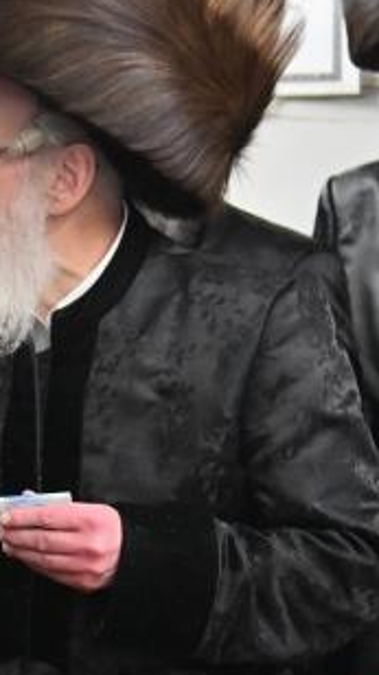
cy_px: 387
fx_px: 3237
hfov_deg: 6.6
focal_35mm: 181
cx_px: -197
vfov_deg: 11.9
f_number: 4
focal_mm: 52
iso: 1250
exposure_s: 1/160
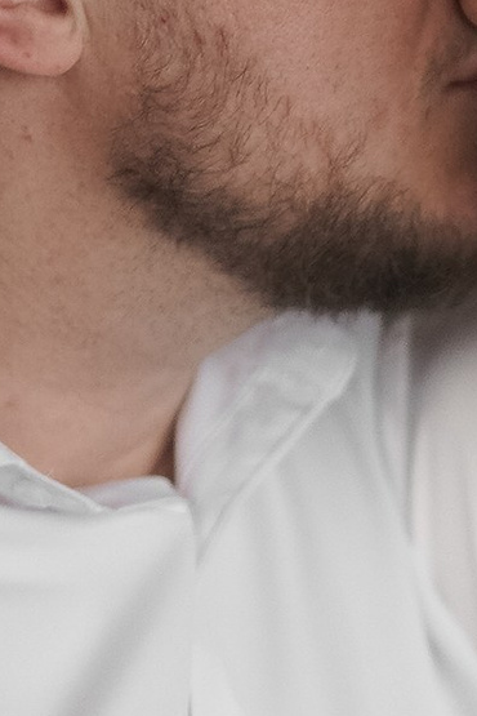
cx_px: 896
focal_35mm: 346
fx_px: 6876
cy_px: 751
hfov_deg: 3.9
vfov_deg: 5.9
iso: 500
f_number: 1.4
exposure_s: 1/320
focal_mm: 50
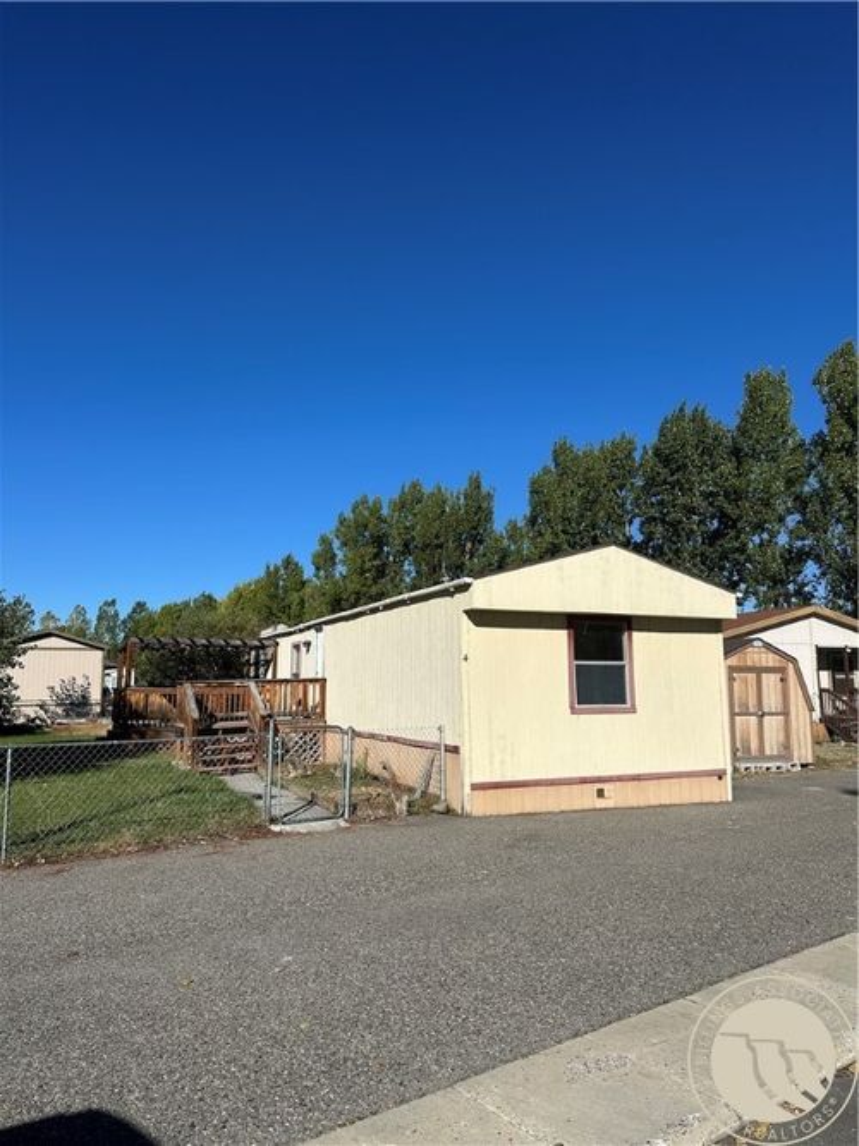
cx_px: 430
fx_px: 794
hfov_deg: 56.8
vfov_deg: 71.6
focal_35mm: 24
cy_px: 573
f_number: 1.78
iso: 80
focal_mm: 6.86
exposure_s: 1/7576
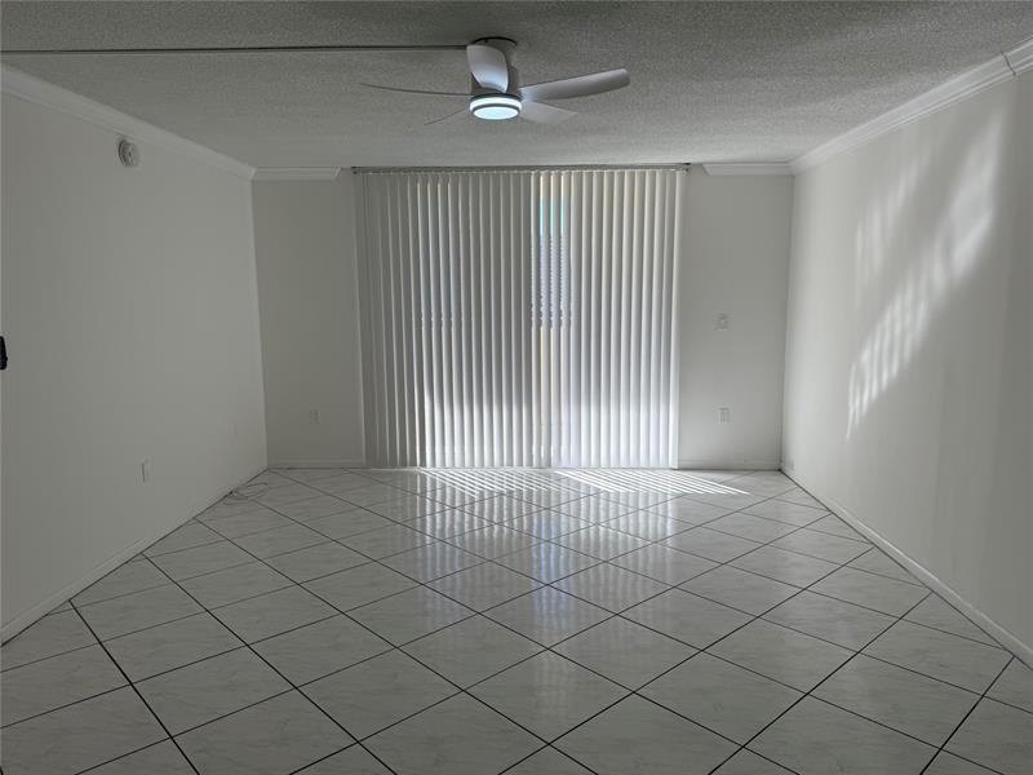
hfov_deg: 71.6
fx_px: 716
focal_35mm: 24
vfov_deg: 56.8
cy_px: 388
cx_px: 516
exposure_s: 1/1553
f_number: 1.78
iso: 80
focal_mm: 6.76
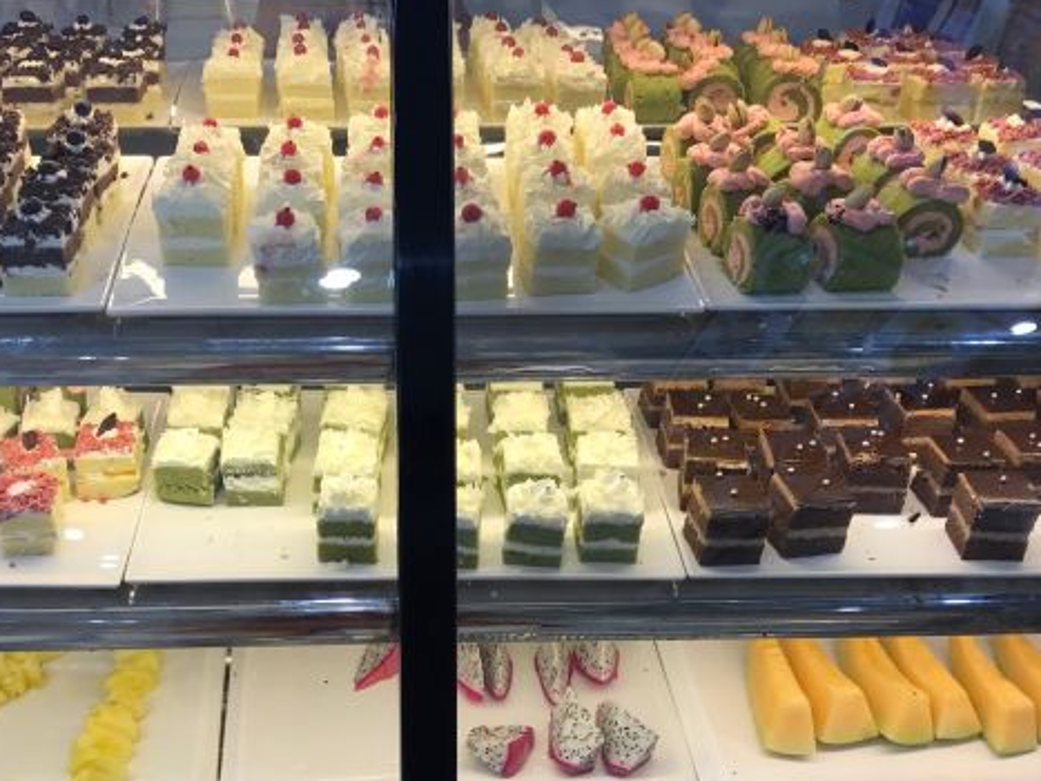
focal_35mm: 42
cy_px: 526
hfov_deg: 44.6
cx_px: 412
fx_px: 1263
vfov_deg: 34.0
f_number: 1.8
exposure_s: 1/50
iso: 20
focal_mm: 3.99
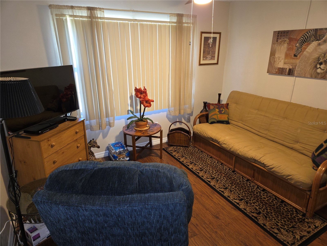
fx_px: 217
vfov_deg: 58.9
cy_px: 123
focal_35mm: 23
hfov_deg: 73.9
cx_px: 164
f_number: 1.8
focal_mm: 5.4
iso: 160
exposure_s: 1/20
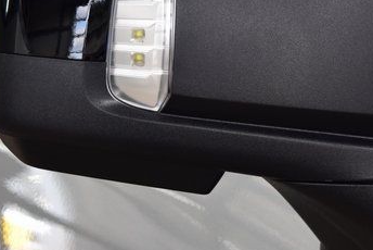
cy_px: 72
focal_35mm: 145
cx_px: 214
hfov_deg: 14.1
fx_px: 1504
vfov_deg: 9.5
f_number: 6.3
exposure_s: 1/60
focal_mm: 52
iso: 1600
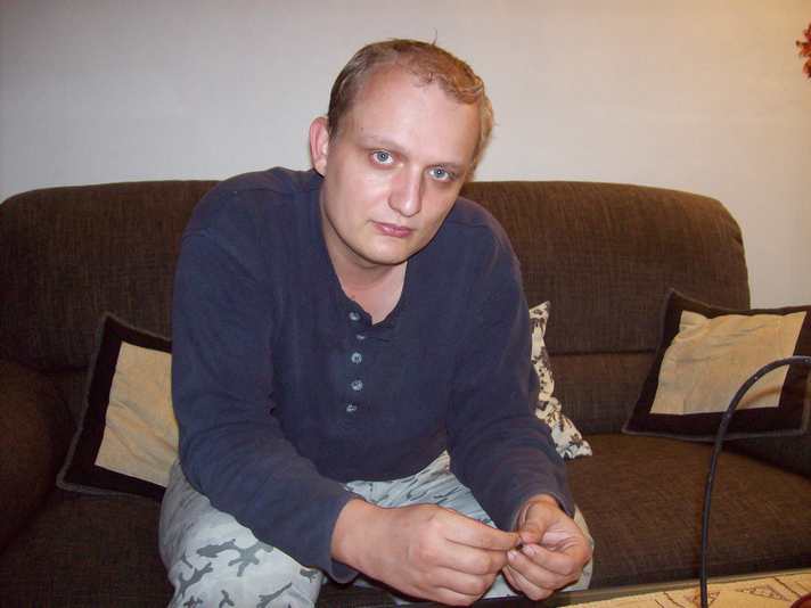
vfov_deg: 39.7
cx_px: 406
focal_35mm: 36
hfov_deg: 51.4
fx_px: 843
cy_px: 304
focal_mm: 6
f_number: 2.7
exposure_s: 1/64
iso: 140
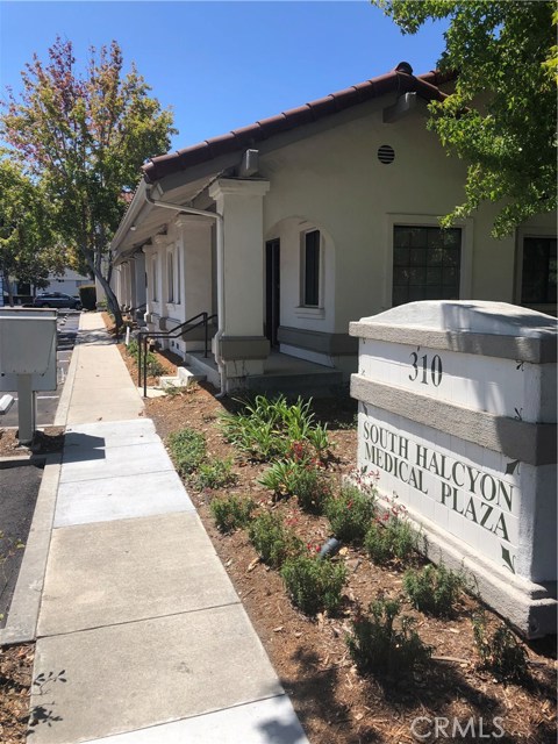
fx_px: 602
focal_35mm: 28
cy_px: 372
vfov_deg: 63.4
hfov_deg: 49.7
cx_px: 279
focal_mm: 3.99
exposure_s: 1/1715
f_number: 1.8
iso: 20
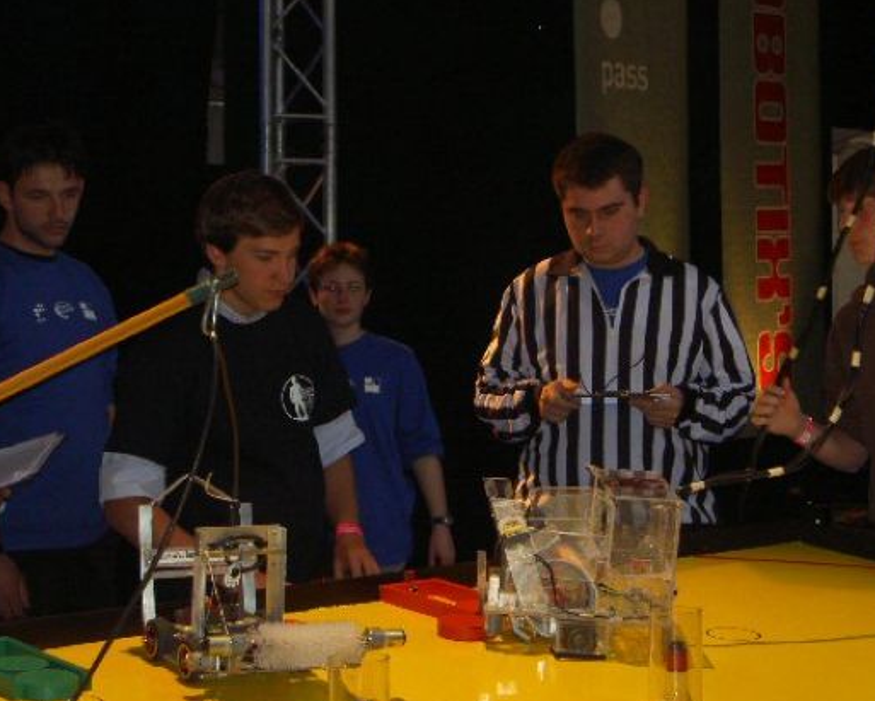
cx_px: 541
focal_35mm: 84
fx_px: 2177
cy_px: 345
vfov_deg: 18.3
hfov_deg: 22.7
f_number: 3.7
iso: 200
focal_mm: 14.2
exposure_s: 1/80
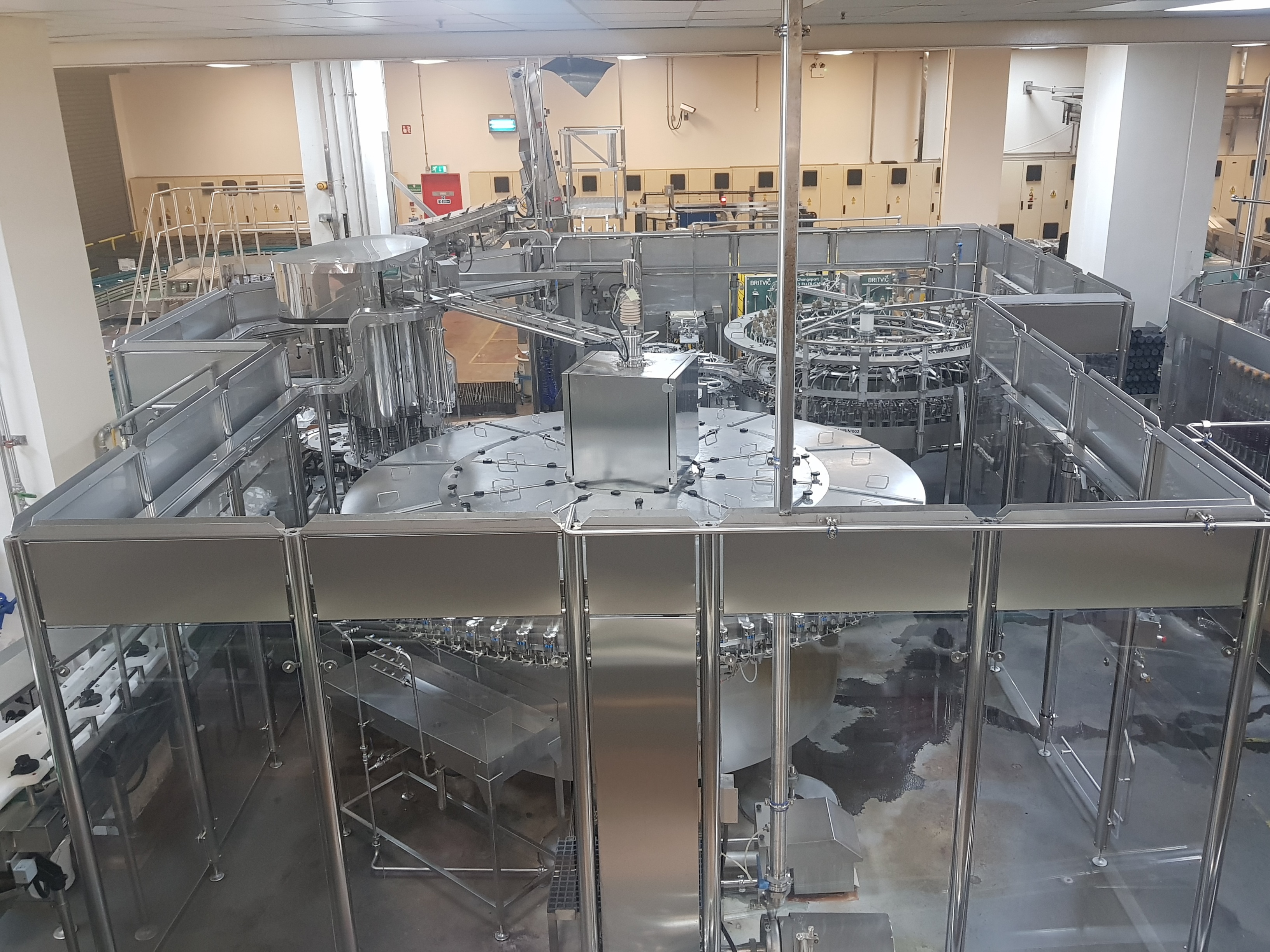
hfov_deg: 67.3
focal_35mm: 26
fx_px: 954
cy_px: 476
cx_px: 635
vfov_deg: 53.1
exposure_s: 1/33
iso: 200
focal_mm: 4.3
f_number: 1.7
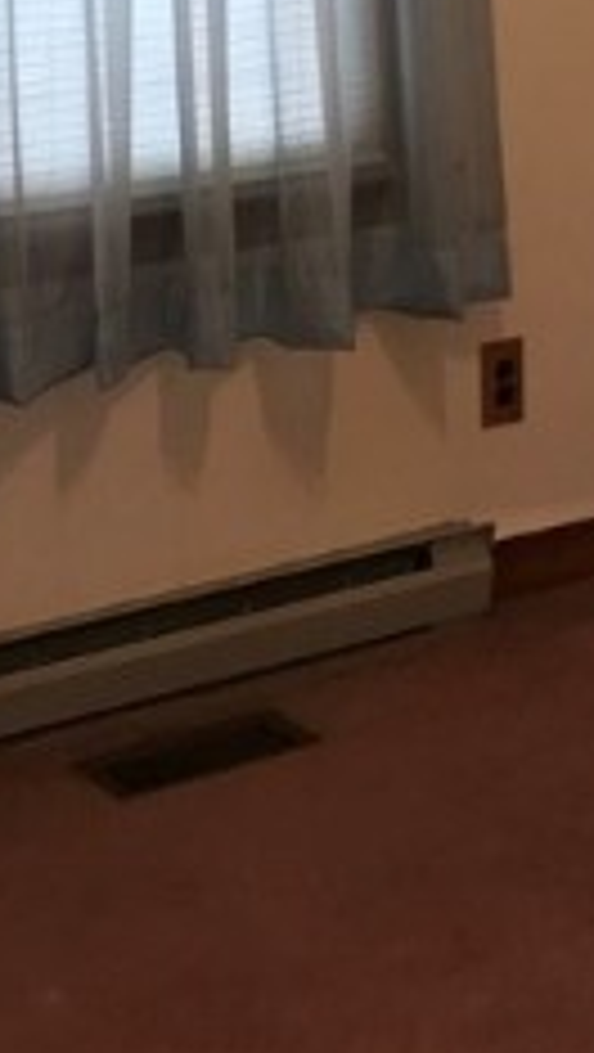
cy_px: 0
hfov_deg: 11.9
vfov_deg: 20.7
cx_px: 734
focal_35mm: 100
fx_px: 2794
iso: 50
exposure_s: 1/30
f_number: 1.8
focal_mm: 3.99
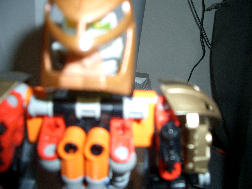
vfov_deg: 40.7
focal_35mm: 35
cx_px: 126
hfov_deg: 52.6
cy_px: 94
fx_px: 255
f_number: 2.6
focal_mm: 5.8
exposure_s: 1/40
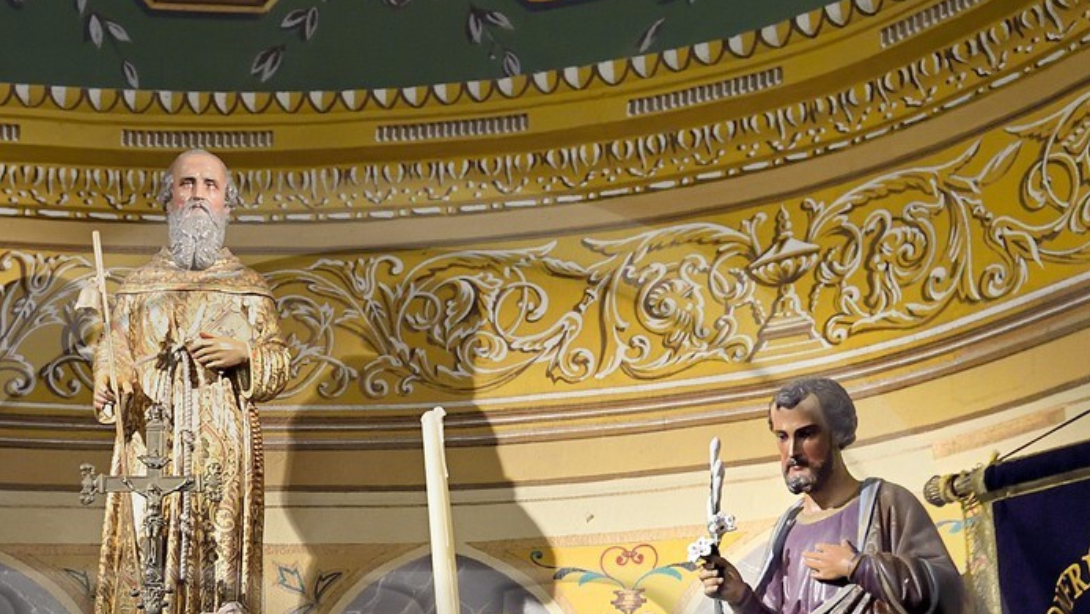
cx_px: 395
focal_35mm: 58
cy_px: 830
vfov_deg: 19.0
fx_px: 1677
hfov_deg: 35.8
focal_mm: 24
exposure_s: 1/30
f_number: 5
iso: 1600
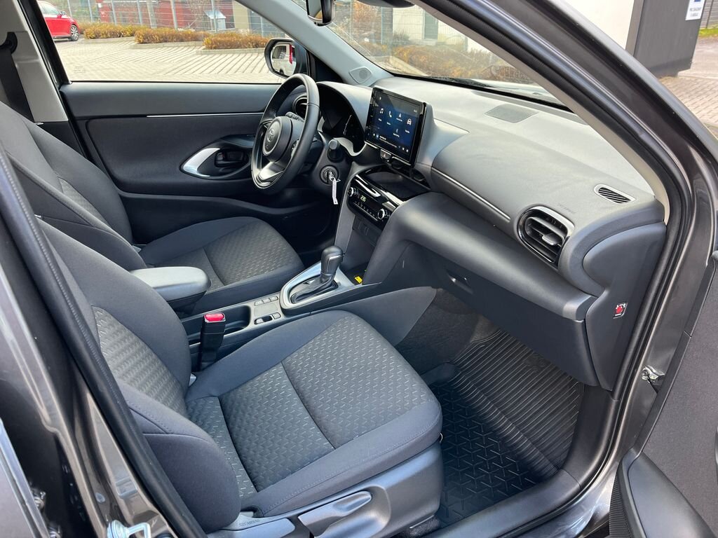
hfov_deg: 67.3
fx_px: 539
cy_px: 269
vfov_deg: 53.1
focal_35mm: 26
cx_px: 359
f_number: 1.6
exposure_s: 1/121
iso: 100
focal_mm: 5.1
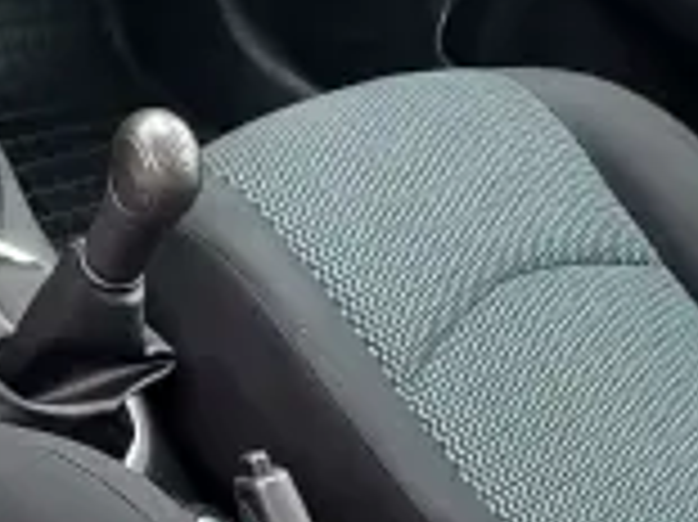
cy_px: -94
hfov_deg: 20.0
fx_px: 1914
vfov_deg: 15.0
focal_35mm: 95
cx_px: 0
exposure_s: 1/100
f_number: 1.8
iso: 129
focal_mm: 5.56
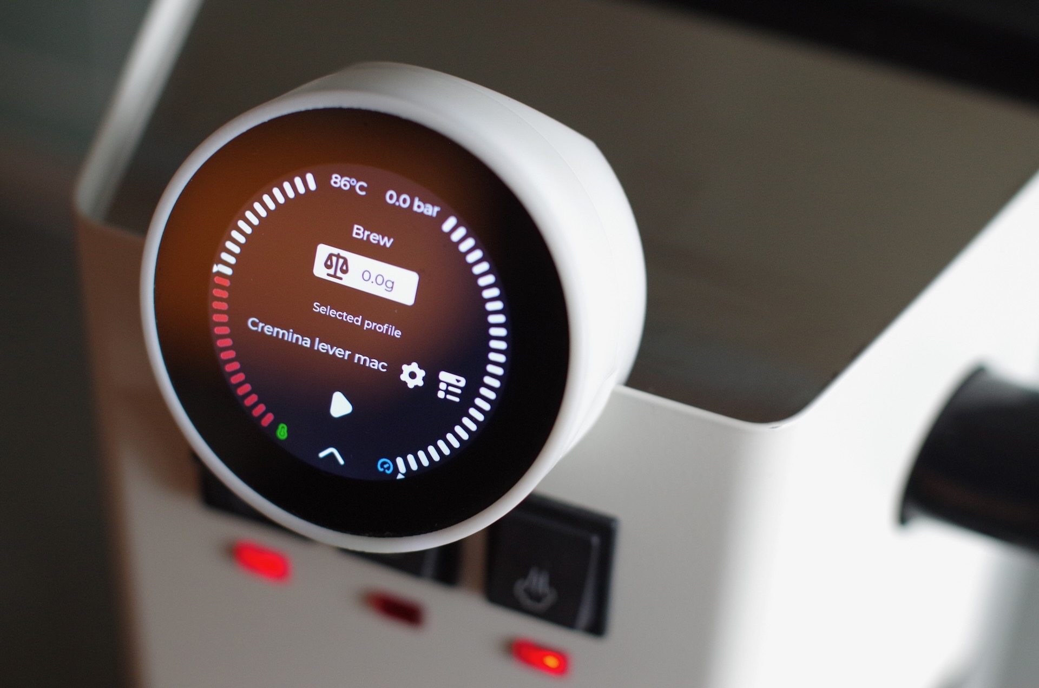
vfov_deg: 18.1
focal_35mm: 75
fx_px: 2160
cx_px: 520
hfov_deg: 27.0
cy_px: 344
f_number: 2.5
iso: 1600
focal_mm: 50
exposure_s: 1/100
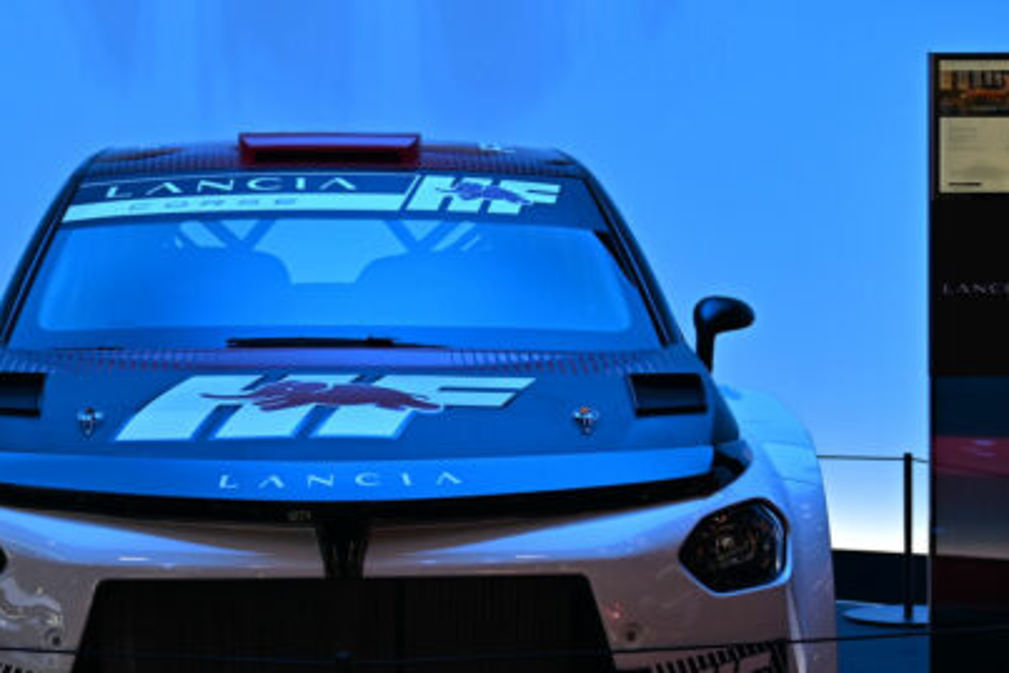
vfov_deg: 11.4
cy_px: 240
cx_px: 356
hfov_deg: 17.0
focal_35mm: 120
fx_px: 3364
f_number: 2.8
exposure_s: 1/500
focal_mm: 42
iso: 200
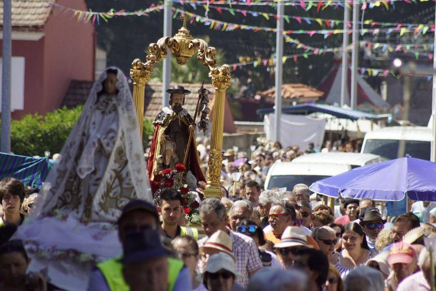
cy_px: 146
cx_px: 218
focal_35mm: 315
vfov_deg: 4.4
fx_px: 3817
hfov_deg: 6.5
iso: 125
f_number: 5.6
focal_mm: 210
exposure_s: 1/400
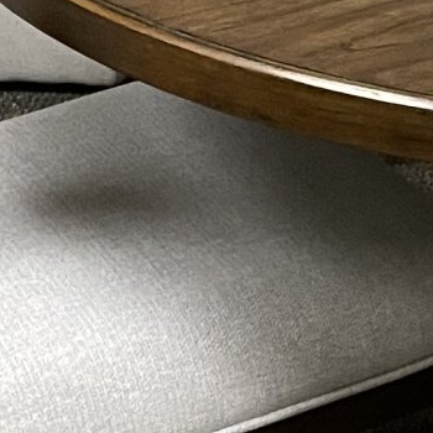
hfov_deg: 9.9
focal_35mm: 168
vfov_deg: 10.2
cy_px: -132
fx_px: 2378
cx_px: 757
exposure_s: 1/60
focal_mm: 4.2
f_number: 1.6
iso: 400
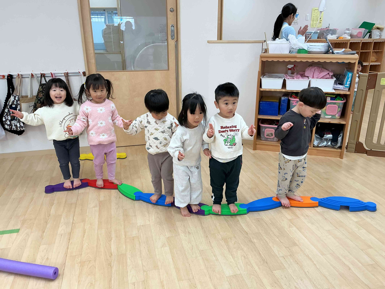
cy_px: 144
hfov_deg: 61.7
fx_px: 323
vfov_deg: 48.2
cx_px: 192
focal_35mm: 29
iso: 50
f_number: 1.8
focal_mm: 3
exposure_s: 1/120
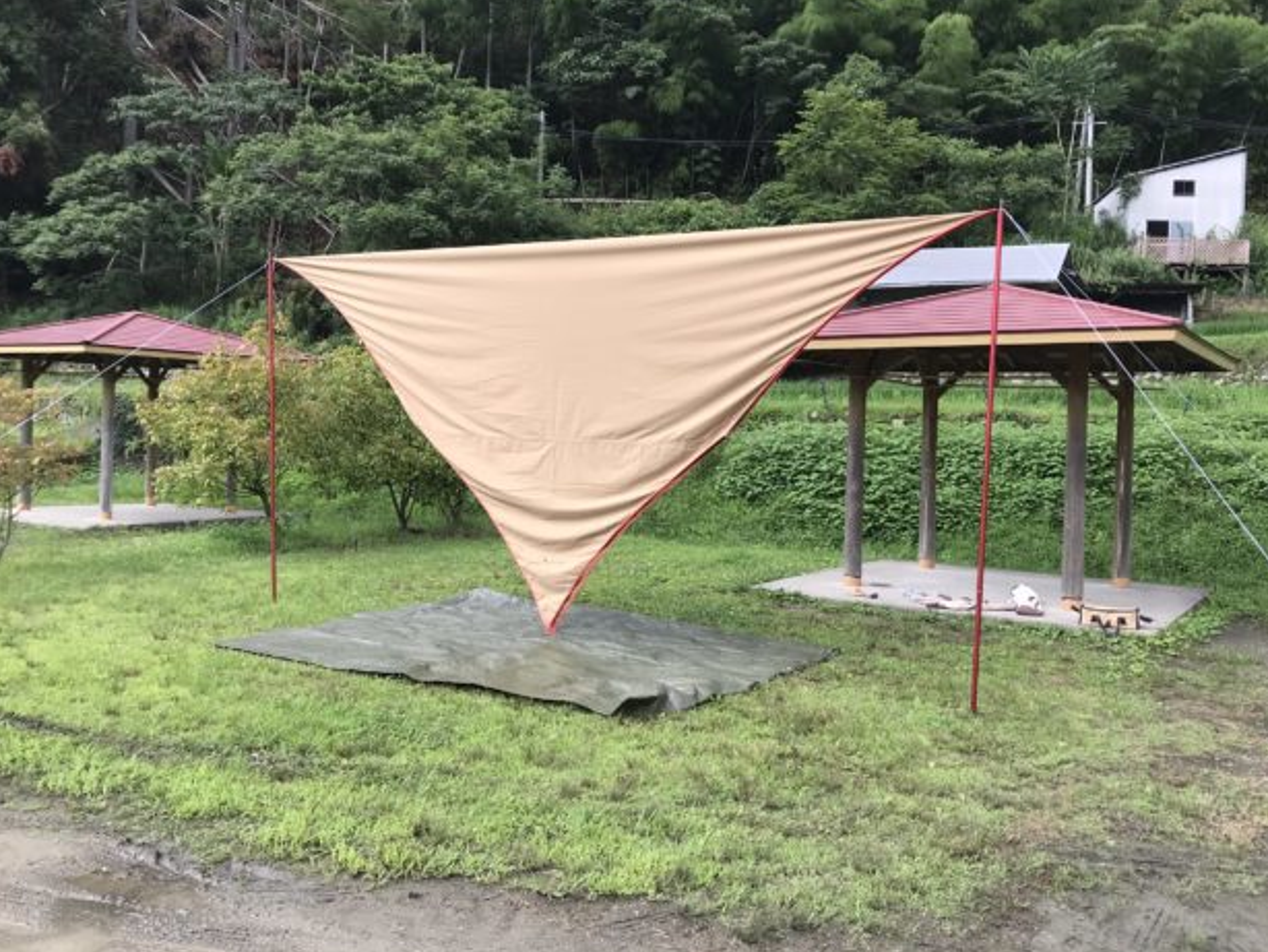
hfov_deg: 58.3
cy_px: 444
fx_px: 1136
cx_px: 663
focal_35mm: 31
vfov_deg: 45.4
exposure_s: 1/529
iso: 20
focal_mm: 3.99
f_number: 1.8
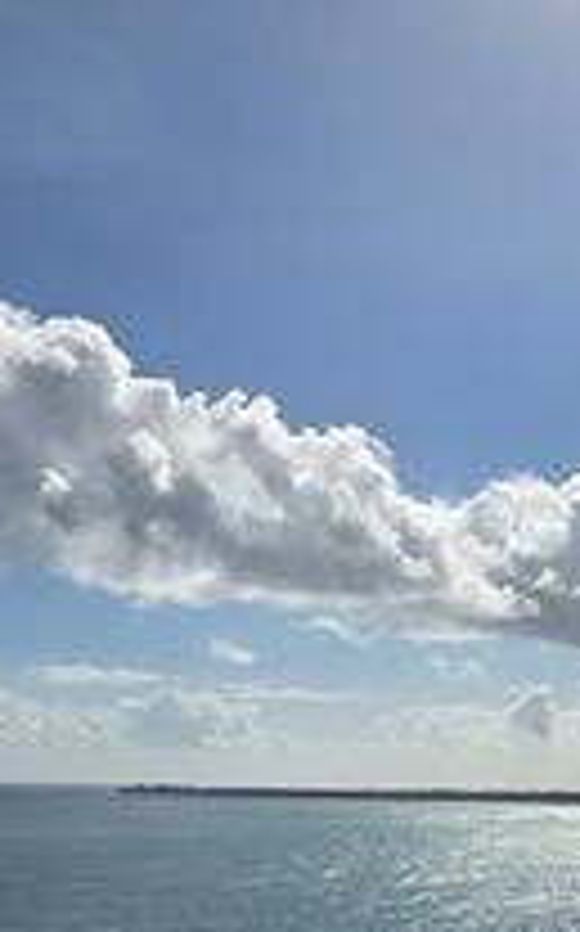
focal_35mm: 59
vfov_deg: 33.4
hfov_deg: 21.5
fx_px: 1495
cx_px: 513
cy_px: 763
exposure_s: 1/7072
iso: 25
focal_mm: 5.4
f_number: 1.8
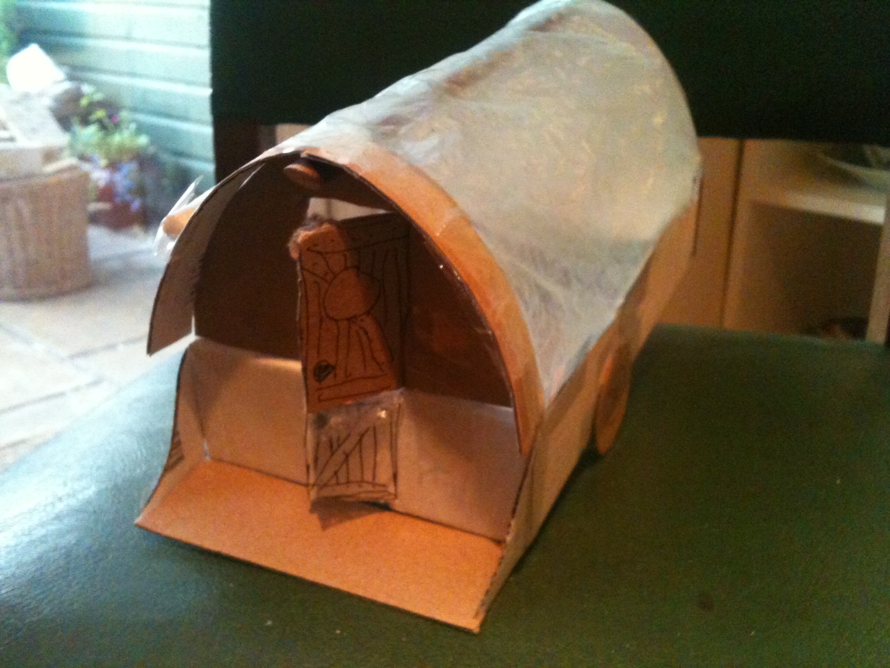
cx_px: 445
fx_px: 900
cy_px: 334
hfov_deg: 52.6
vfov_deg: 40.7
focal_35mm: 35
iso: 500
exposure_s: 1/13
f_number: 2.8
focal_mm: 3.85
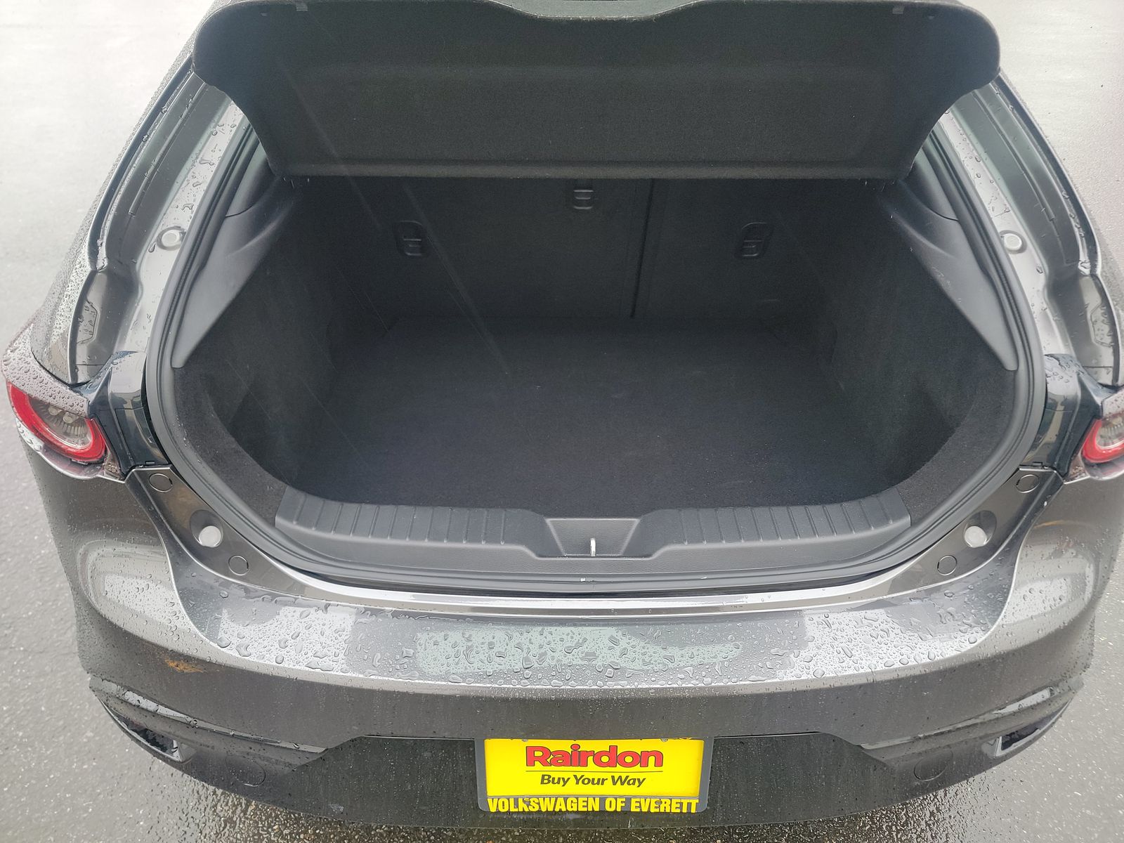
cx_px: 562
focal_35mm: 24
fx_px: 779
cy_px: 422
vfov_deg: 56.8
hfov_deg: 71.6
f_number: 1.8
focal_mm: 6.7
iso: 79
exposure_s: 1/59
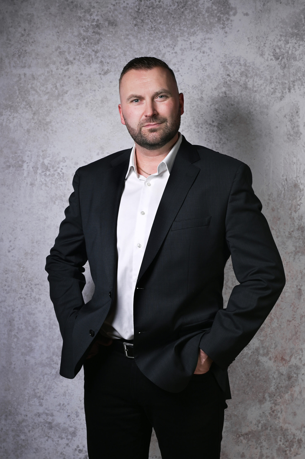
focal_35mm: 50
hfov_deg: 27.0
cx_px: 152
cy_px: 230
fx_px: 636
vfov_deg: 39.6
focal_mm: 50
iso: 100
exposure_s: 1/200
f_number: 8
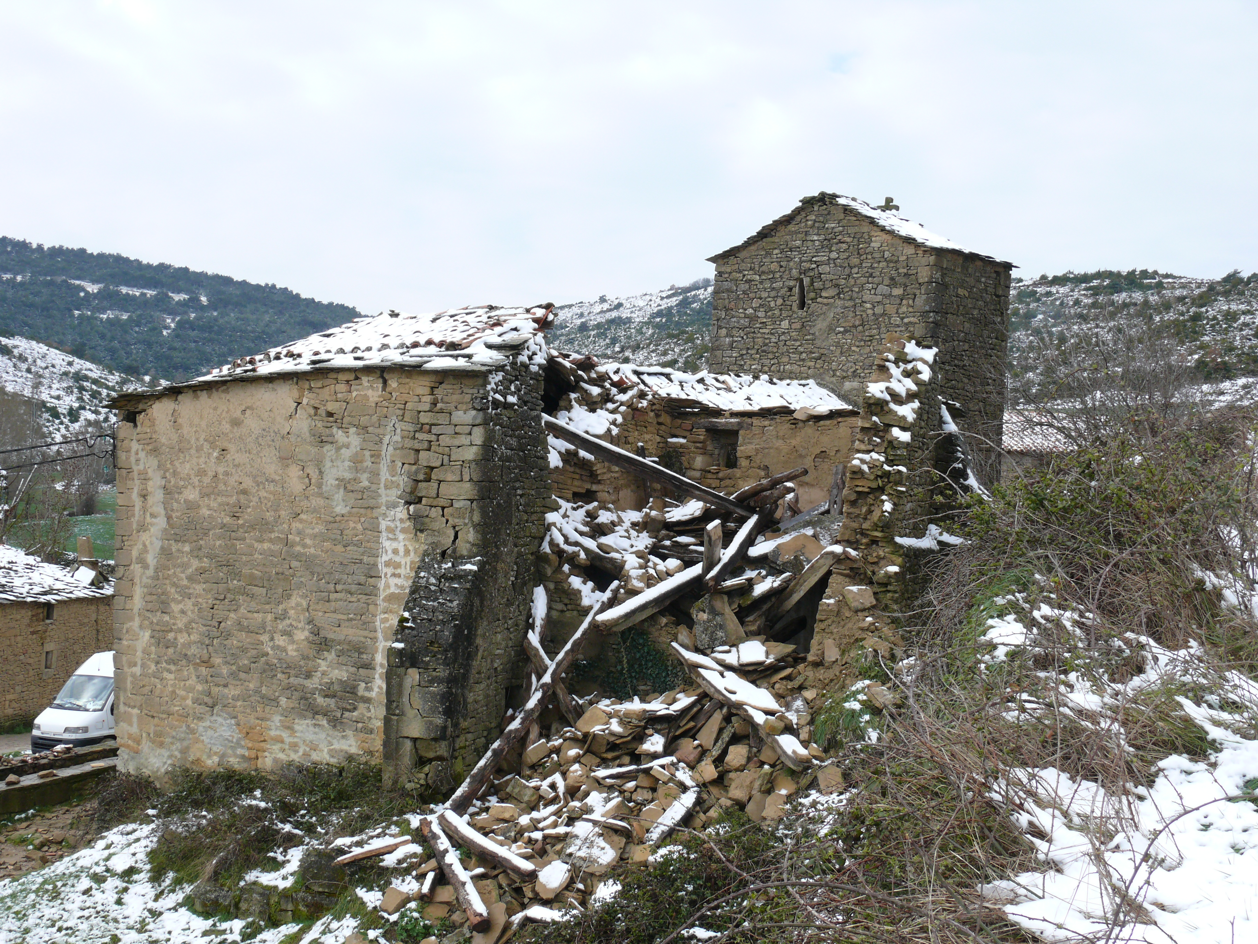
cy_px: 472
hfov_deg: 43.9
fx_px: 1563
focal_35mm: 43
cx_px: 629
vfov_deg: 33.6
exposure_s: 1/250
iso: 100
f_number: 5.6
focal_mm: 9.2
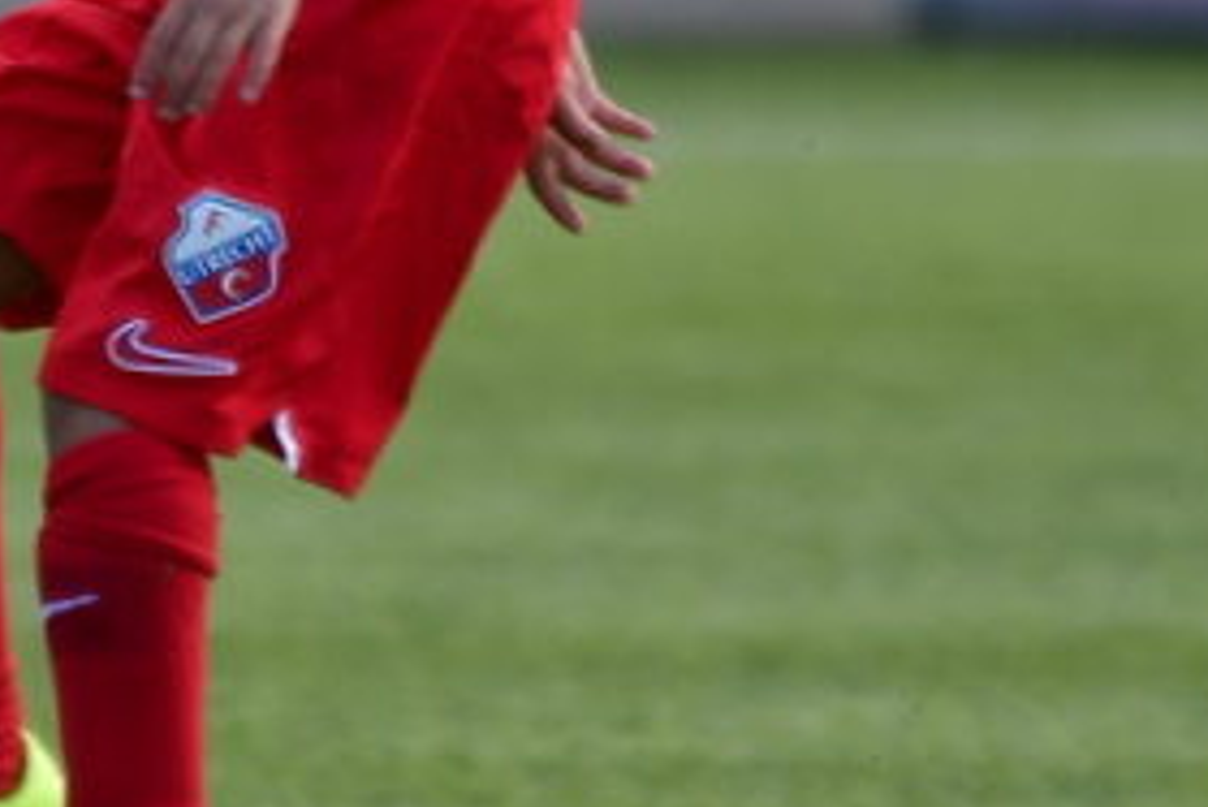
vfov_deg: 1.3
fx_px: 34478
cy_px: -4
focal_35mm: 1027
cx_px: -315
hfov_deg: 2.0
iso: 280
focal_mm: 200
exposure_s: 1/1000
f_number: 2.8
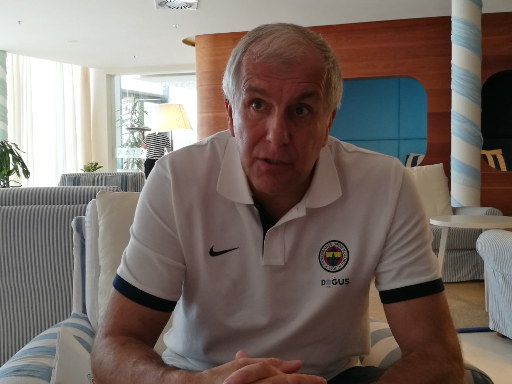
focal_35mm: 43
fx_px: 636
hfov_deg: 43.9
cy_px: 192
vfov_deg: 33.6
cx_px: 256
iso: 320
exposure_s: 1/33.3
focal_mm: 4.5
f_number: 2.2
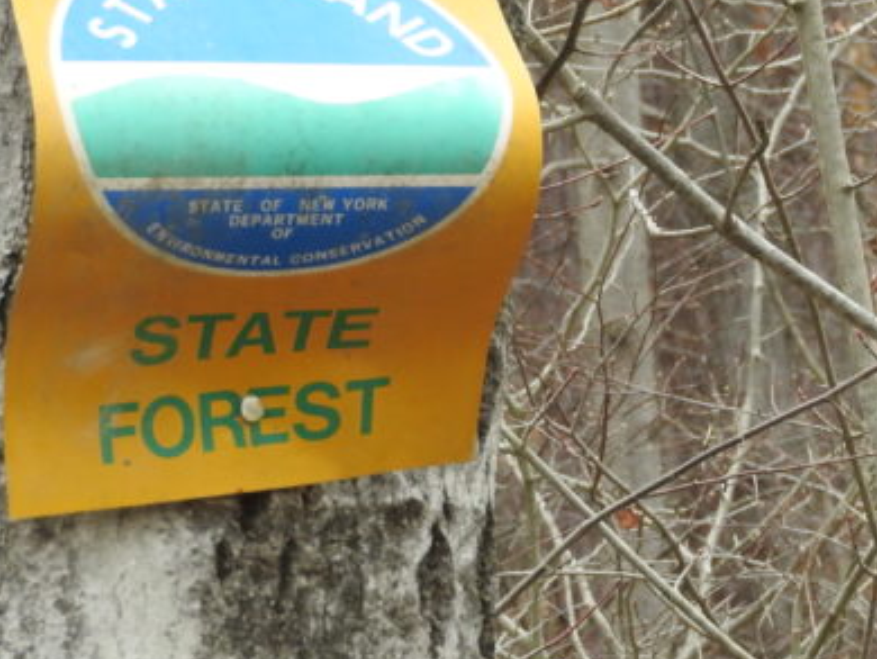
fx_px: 11306
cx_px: 962
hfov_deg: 4.4
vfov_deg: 3.3
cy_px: 295
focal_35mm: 446
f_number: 5.2
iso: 100
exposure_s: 1/80
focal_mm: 30.5
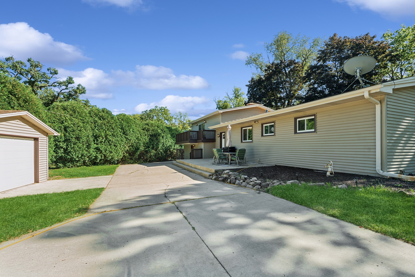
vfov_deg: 77.4
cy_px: 138
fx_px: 173
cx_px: 208
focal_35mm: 15
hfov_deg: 100.4
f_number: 8
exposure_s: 1/160
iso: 200
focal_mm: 15
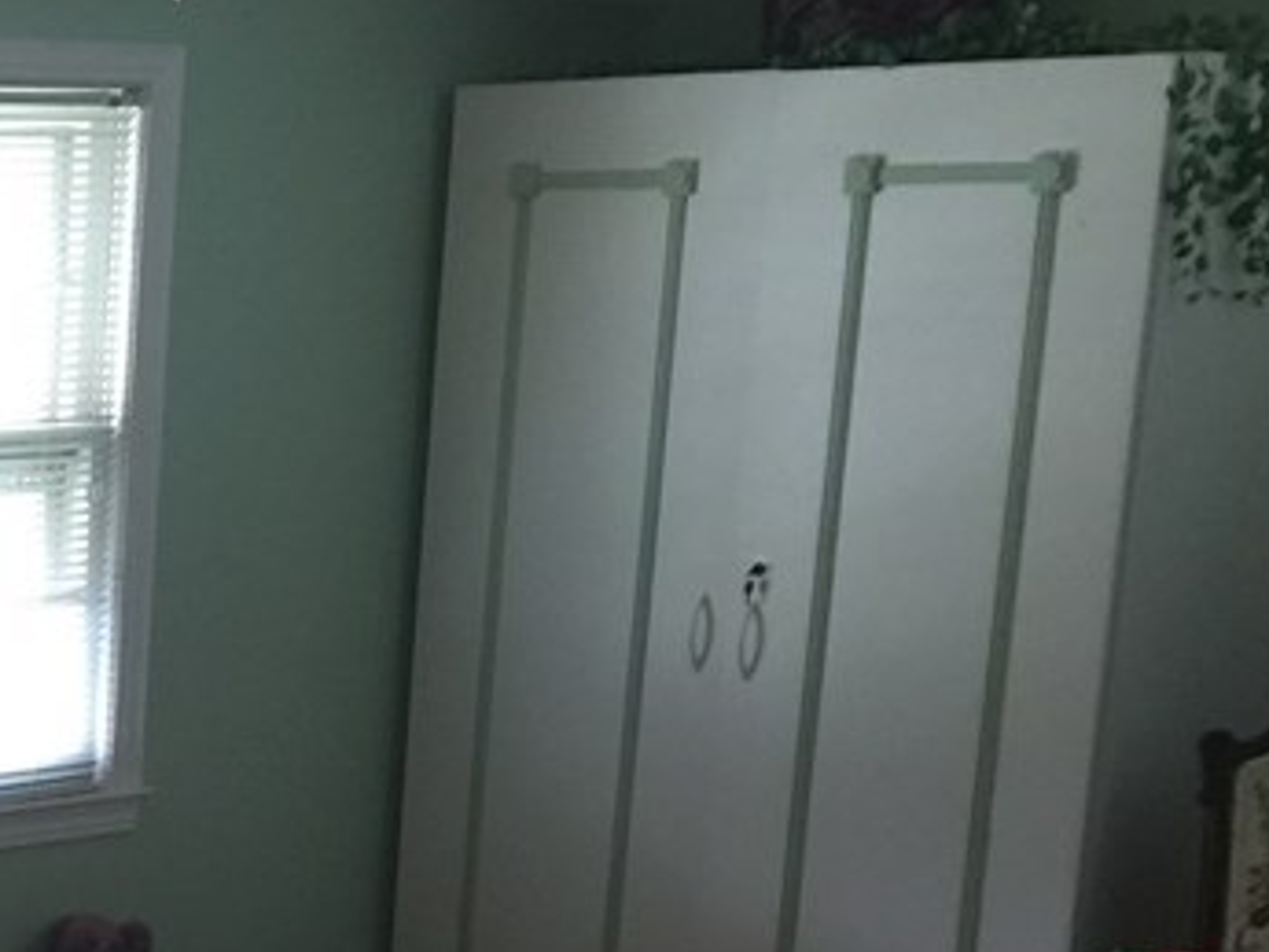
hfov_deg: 19.9
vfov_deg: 16.7
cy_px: 996
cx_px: -592
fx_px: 3154
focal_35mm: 86
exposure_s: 1/15
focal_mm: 4.15
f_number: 2.2
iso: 80
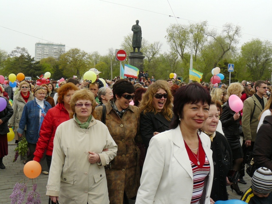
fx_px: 283
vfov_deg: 39.7
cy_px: 102
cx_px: 136
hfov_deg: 51.4
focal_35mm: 36
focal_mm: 6
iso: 100
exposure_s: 1/250
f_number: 5.6
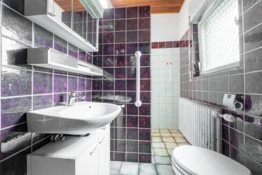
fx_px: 109
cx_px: 131
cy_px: 88
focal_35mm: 15
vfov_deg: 77.4
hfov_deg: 100.4
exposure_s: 1/1.67
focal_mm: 15
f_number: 9
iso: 200
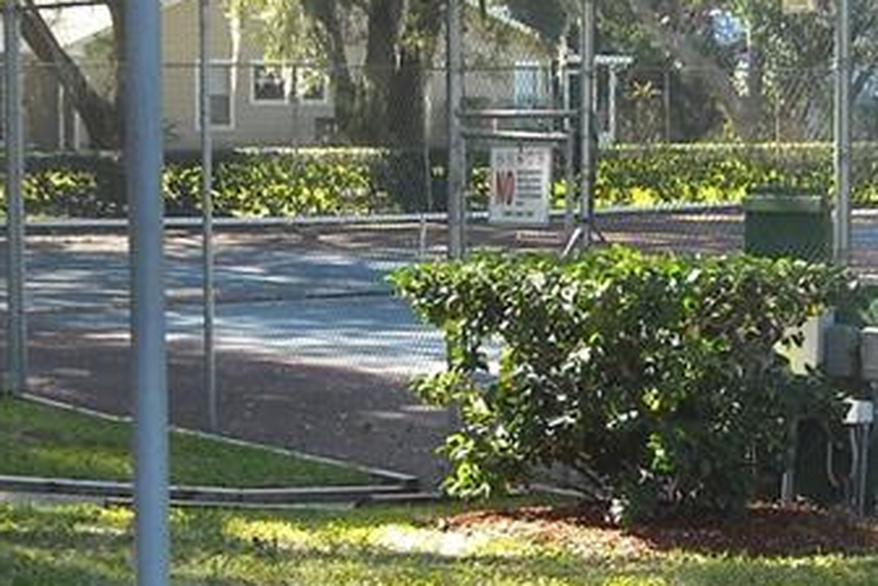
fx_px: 2707
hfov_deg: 18.4
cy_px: 306
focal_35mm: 111
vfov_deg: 12.3
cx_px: 557
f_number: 2.8
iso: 141
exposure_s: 1/218
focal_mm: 5.7
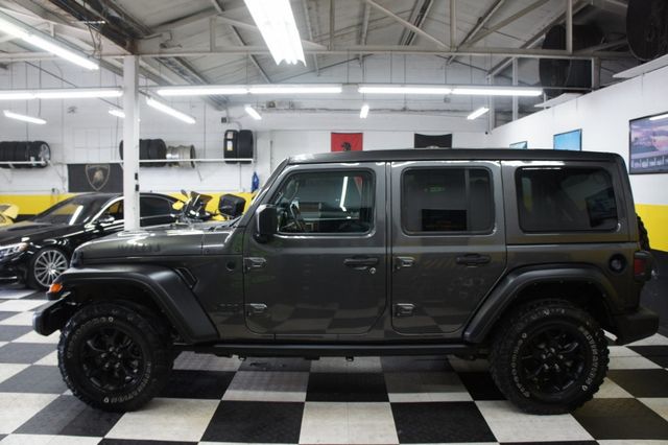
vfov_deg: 47.9
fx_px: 501
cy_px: 222
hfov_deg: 67.4
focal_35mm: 27
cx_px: 334
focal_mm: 18
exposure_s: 1/30
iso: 320
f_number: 3.5
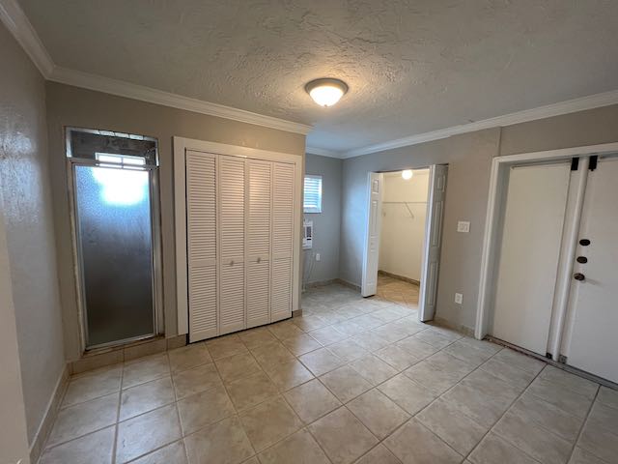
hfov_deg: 106.2
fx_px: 232
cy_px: 232
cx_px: 309
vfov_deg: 89.9
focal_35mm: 13
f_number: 1.8
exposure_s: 1/120
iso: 200
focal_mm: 1.57
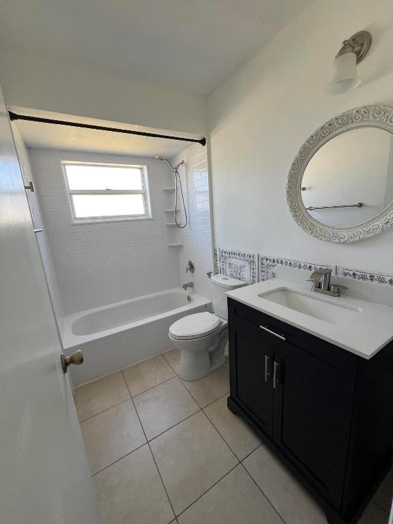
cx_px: 196
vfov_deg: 106.2
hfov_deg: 89.9
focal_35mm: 13
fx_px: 197
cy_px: 262
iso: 80
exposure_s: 1/99
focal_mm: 1.57
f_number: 1.8
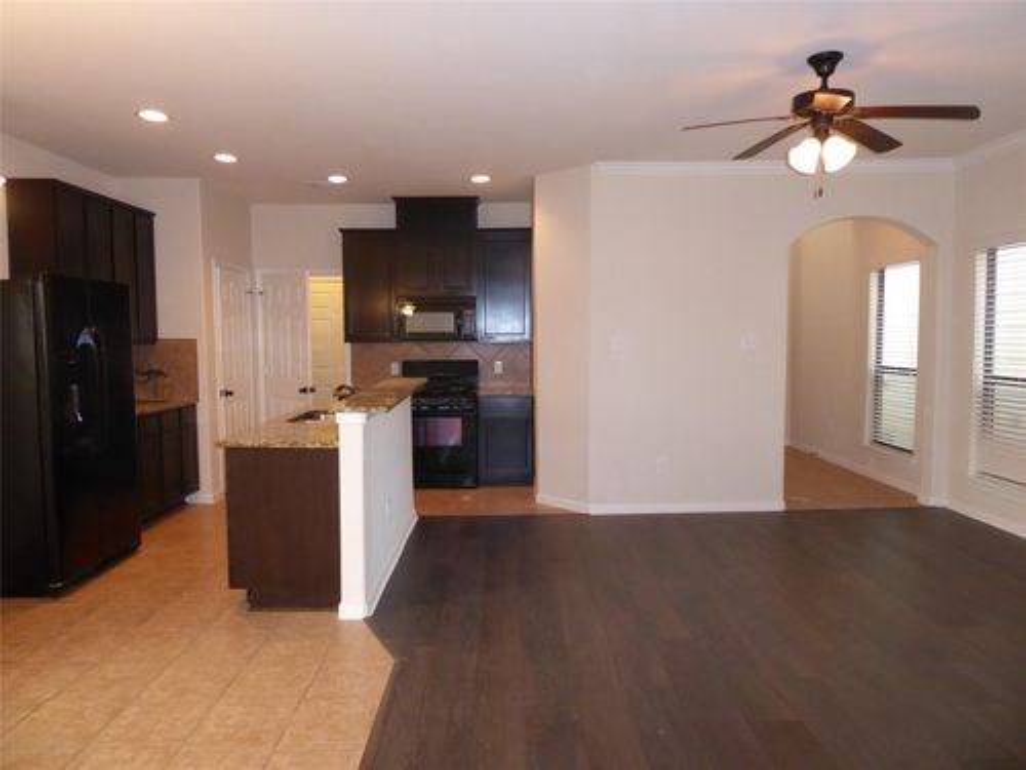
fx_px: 711
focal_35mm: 24
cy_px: 385
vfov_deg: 56.8
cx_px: 513
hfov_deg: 71.6
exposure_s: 1/60
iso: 640
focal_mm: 4.3
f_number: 3.3
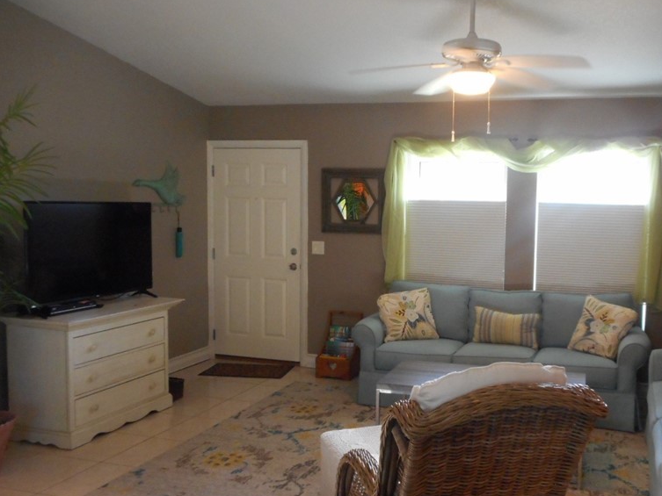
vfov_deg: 41.8
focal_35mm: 34
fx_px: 650
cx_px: 435
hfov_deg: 53.0
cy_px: 262
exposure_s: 1/30
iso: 400
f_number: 3.7
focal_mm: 4.5
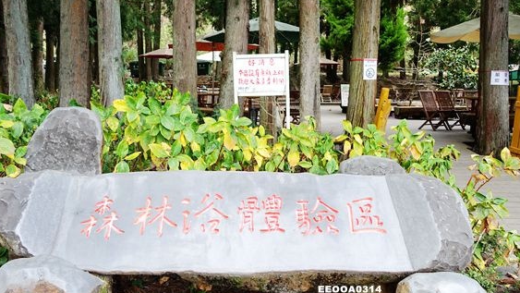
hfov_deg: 65.9
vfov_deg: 40.1
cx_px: 233
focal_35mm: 29
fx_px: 400
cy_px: 119
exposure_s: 1/80
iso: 125
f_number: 2.8
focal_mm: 8.8
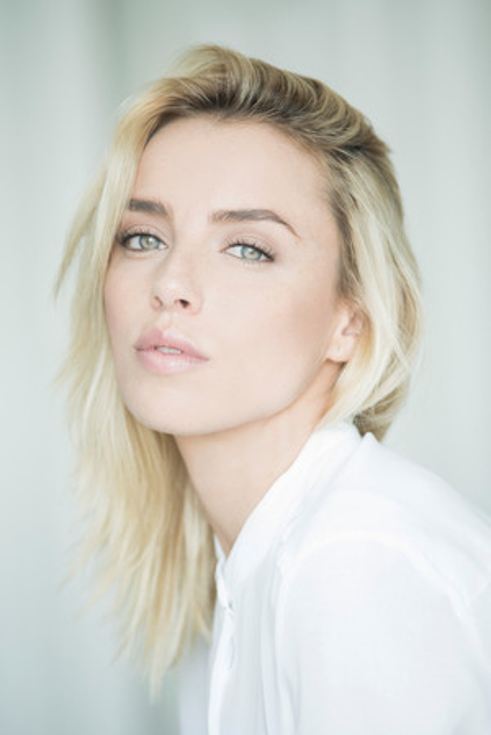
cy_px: 368
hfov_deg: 6.9
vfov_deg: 10.3
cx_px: 246
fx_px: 4085
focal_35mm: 200
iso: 1600
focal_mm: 200
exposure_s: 1/400
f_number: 2.8
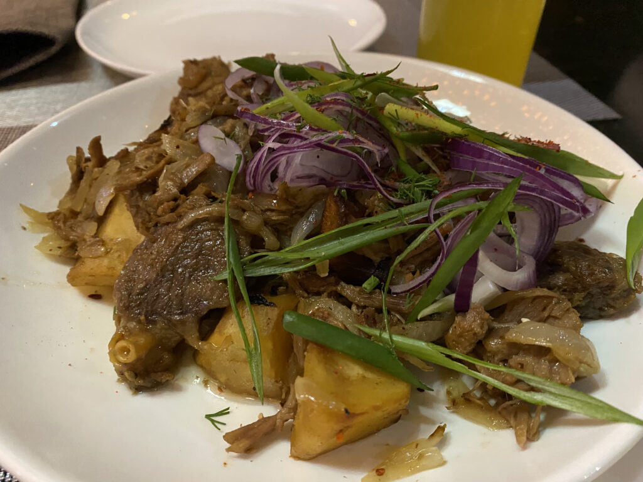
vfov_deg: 53.1
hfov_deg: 67.3
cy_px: 241
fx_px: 483
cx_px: 322
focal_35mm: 26
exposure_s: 1/25
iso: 800
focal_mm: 4.25
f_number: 1.8
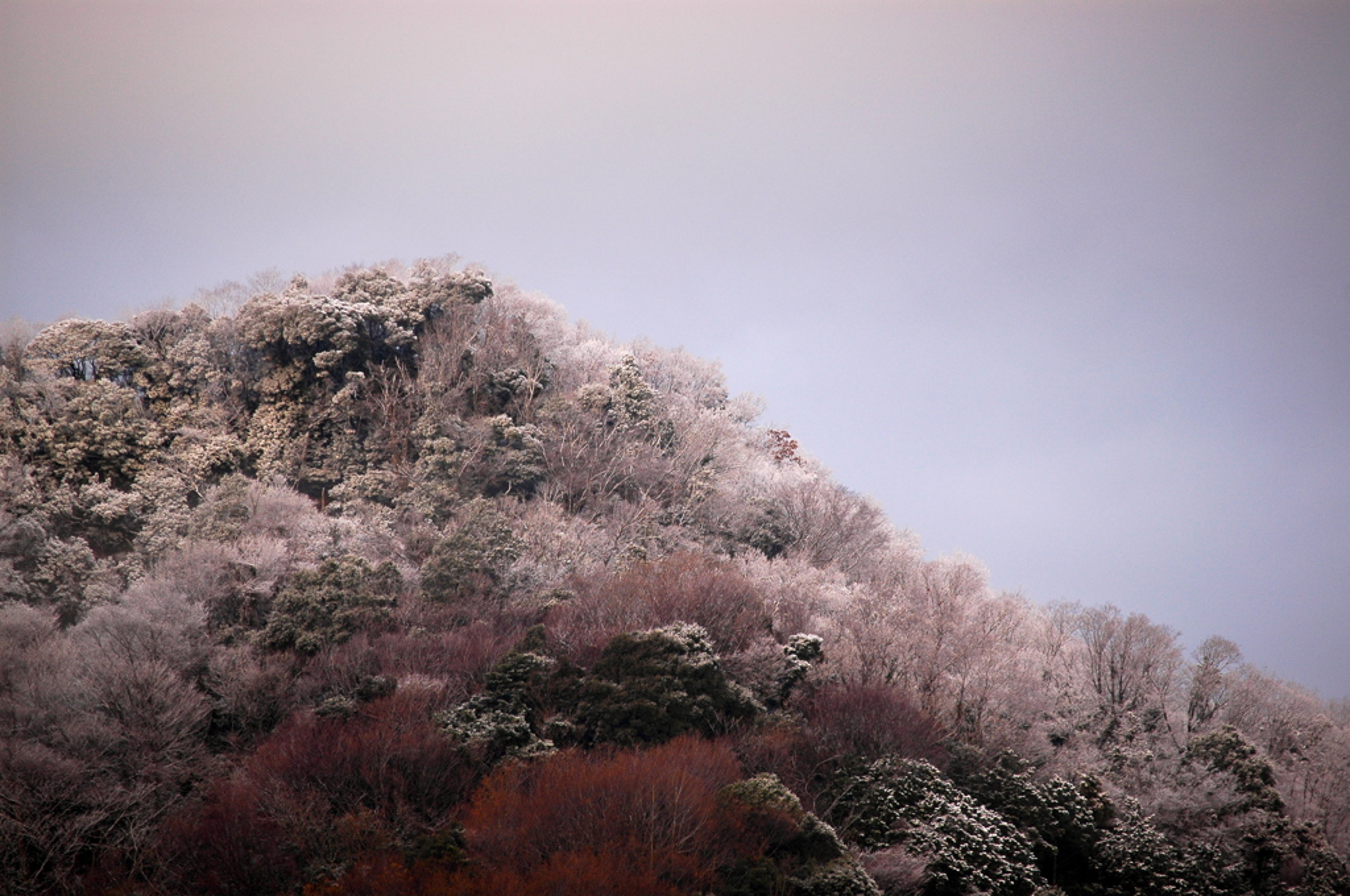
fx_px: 8146
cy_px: 448
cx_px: 675
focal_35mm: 218
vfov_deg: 6.3
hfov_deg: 9.5
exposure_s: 1/125
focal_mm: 145
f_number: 5.3
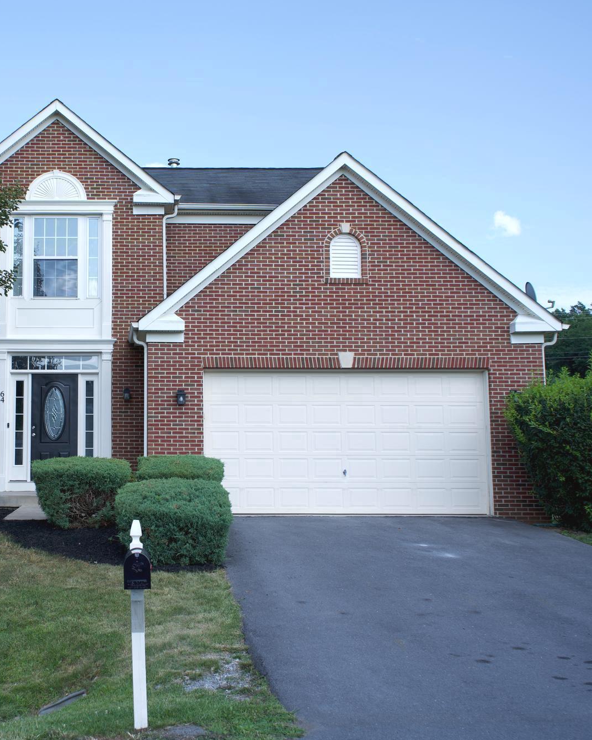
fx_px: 942
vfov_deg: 42.9
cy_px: 366
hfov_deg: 33.9
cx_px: 124
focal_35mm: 43
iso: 100
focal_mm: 30
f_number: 5.6
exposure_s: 1/250
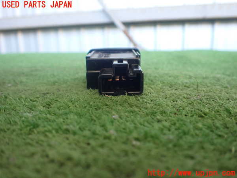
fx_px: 205
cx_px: 118
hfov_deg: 60.0
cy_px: 89
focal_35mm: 30
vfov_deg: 46.8
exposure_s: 1/125
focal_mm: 5.4
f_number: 2.3
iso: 640
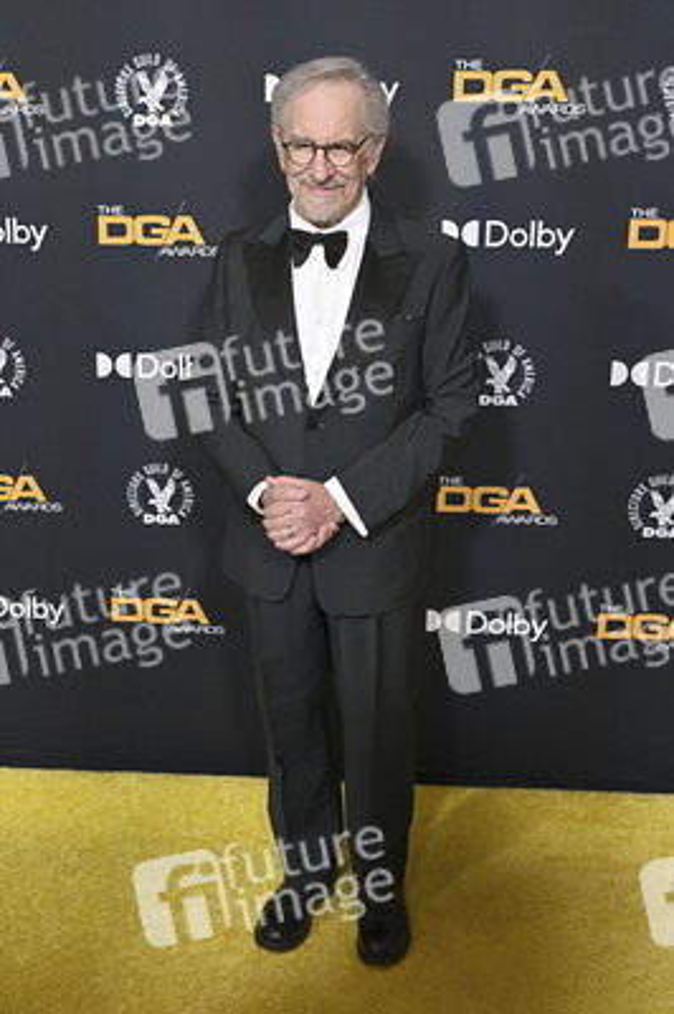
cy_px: 507
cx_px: 337
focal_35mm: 37
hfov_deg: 35.9
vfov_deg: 51.9
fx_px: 1041
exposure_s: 1/320
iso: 2500
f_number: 6.3
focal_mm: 37
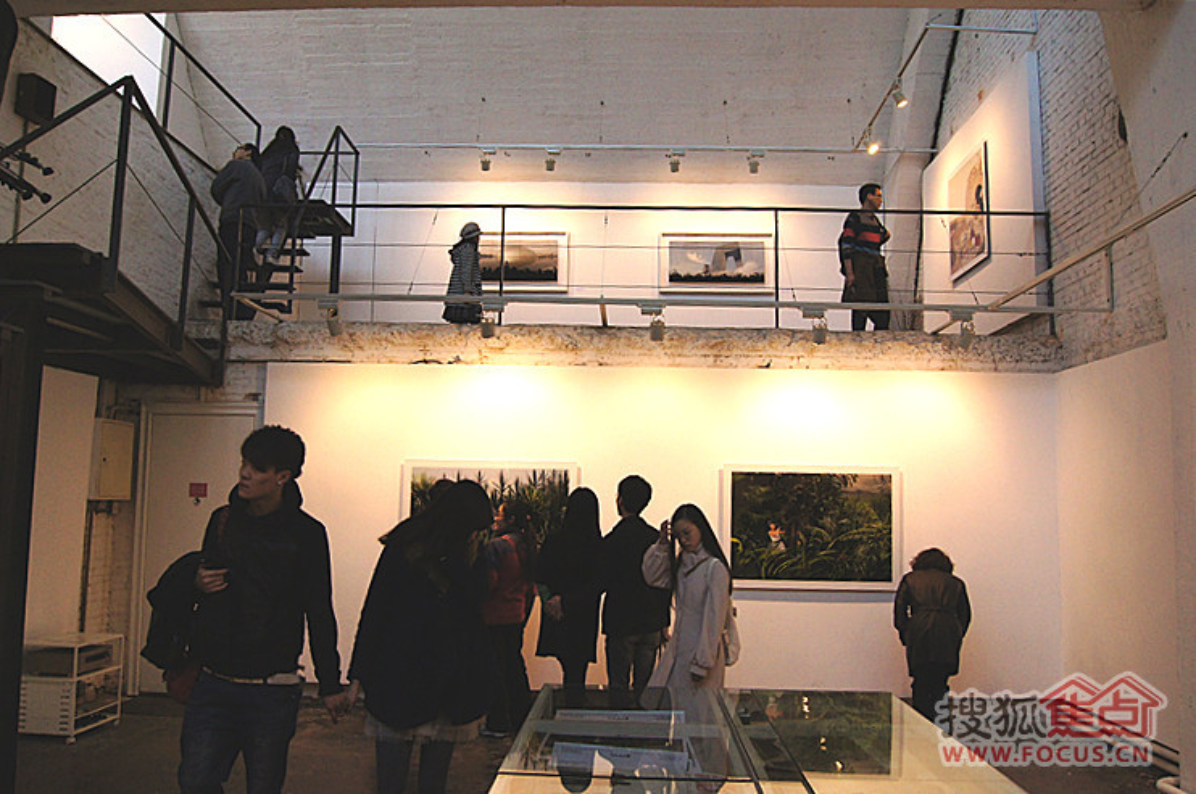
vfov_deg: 47.8
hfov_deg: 67.4
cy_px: 397
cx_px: 598
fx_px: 896
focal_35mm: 27
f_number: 8
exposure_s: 1/80
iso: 800
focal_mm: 18
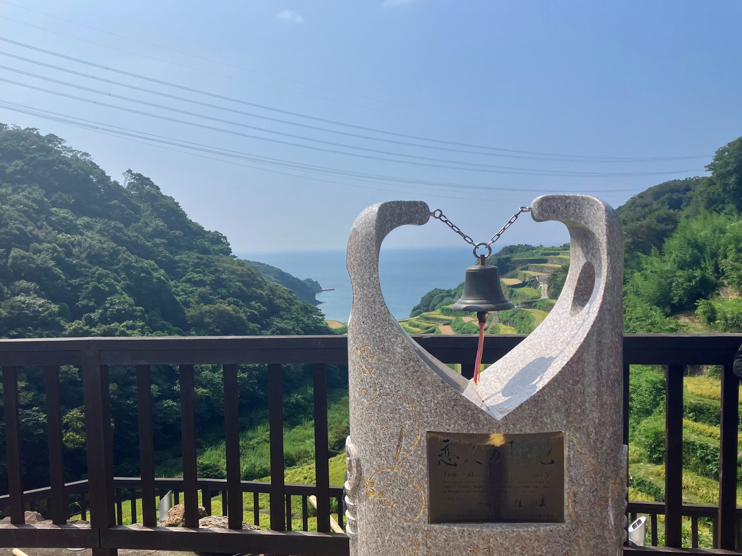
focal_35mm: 28
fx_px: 600
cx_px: 371
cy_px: 278
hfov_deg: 63.4
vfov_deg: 49.7
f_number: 1.8
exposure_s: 1/3040
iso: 32
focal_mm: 3.99
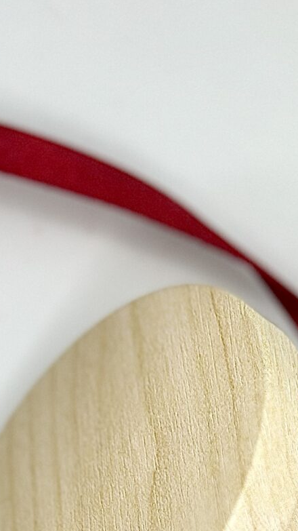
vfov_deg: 12.2
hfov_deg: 7.0
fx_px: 2404
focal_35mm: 171
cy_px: 704
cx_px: 488
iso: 64
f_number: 1.78
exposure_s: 1/139
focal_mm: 6.86
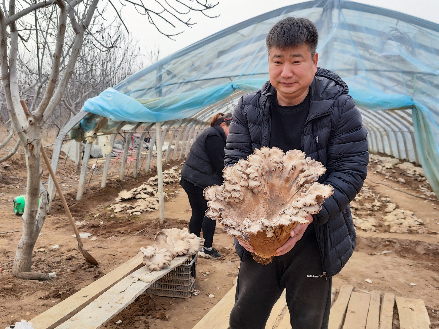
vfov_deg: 42.9
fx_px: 418
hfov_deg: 55.3
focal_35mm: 33
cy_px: 175
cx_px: 207
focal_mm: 6.92
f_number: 1.9
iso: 66
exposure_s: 1/2000
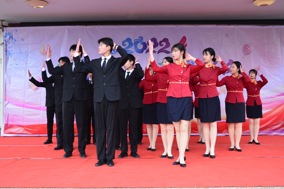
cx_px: 142
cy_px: 94
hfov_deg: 45.0
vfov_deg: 30.9
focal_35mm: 44
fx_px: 343
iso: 220
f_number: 5.6
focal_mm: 29
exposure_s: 1/125
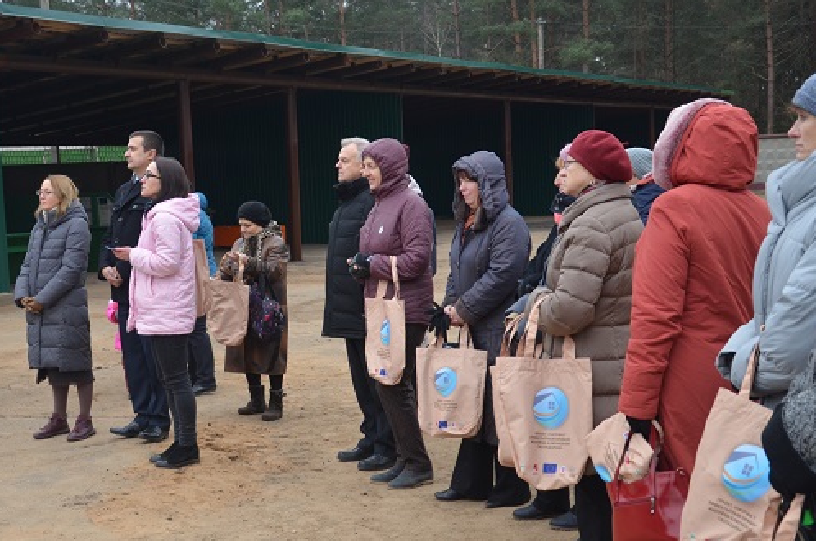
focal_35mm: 59
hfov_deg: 33.9
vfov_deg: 22.9
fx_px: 1335
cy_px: 268
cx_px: 328
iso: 400
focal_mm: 28
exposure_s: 1/60
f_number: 4
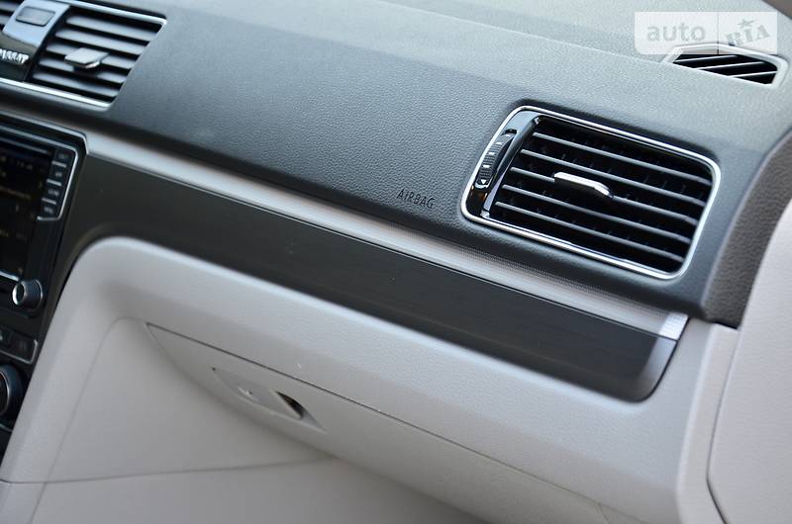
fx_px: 1910
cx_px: 396
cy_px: 262
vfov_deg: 15.6
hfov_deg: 23.4
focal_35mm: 87
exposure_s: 1/80
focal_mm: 58
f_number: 5
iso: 400
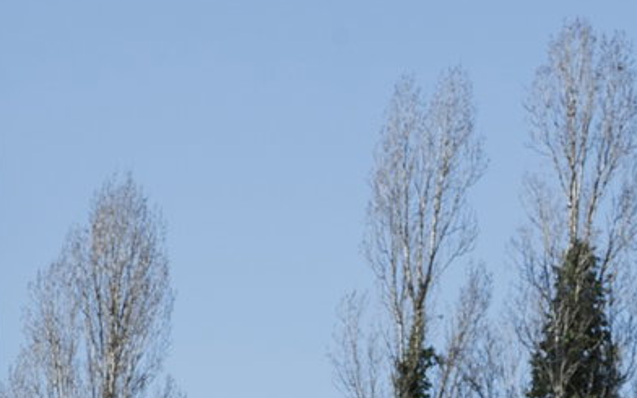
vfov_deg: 4.0
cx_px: -474
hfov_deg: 6.4
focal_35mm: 324
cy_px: 543
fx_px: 5625
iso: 200
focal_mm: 78
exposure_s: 1/320
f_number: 10
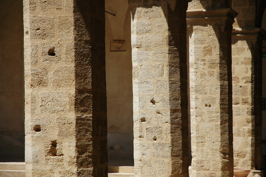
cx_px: 133
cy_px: 88
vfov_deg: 13.0
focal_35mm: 105
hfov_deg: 19.5
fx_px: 775
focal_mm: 70
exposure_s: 1/1600
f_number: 4.5
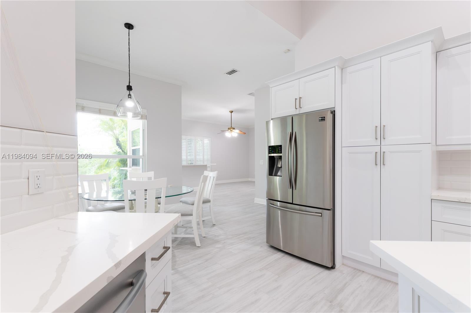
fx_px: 196
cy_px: 156
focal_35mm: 15
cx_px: 236
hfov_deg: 100.4
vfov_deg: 77.3
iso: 250
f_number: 6.3
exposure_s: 1/5
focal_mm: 10
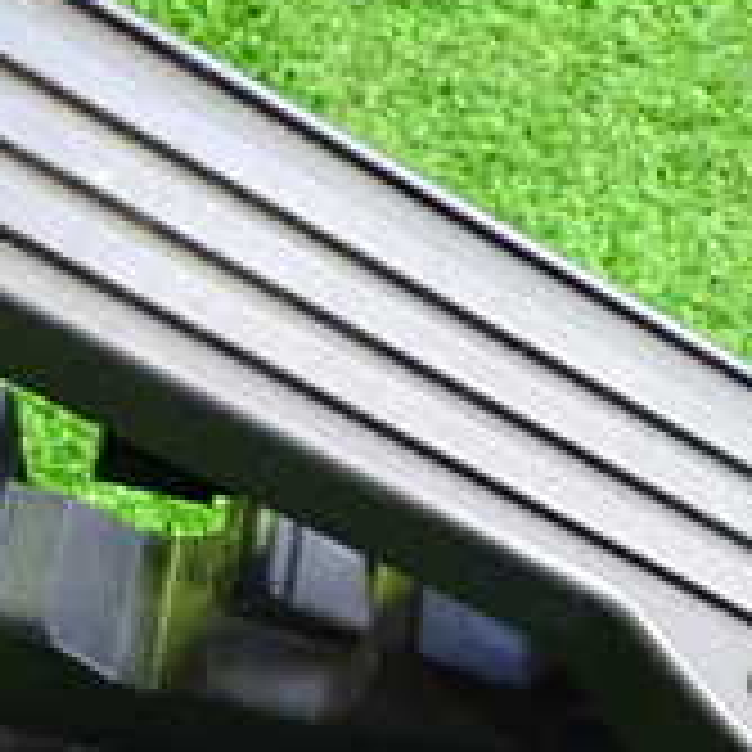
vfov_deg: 18.1
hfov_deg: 18.3
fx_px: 2335
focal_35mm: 95
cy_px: 621
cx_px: 477
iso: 640
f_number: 2.3
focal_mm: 5.4
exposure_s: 1/30
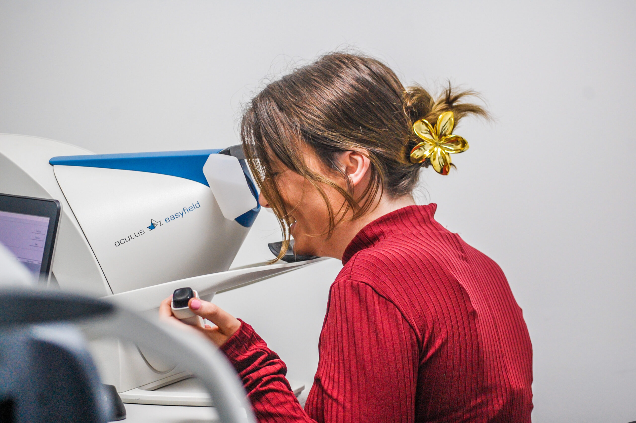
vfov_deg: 16.5
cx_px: 318
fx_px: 1456
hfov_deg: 24.6
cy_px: 212
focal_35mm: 82
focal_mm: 55
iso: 800
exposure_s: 1/100
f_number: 4.2
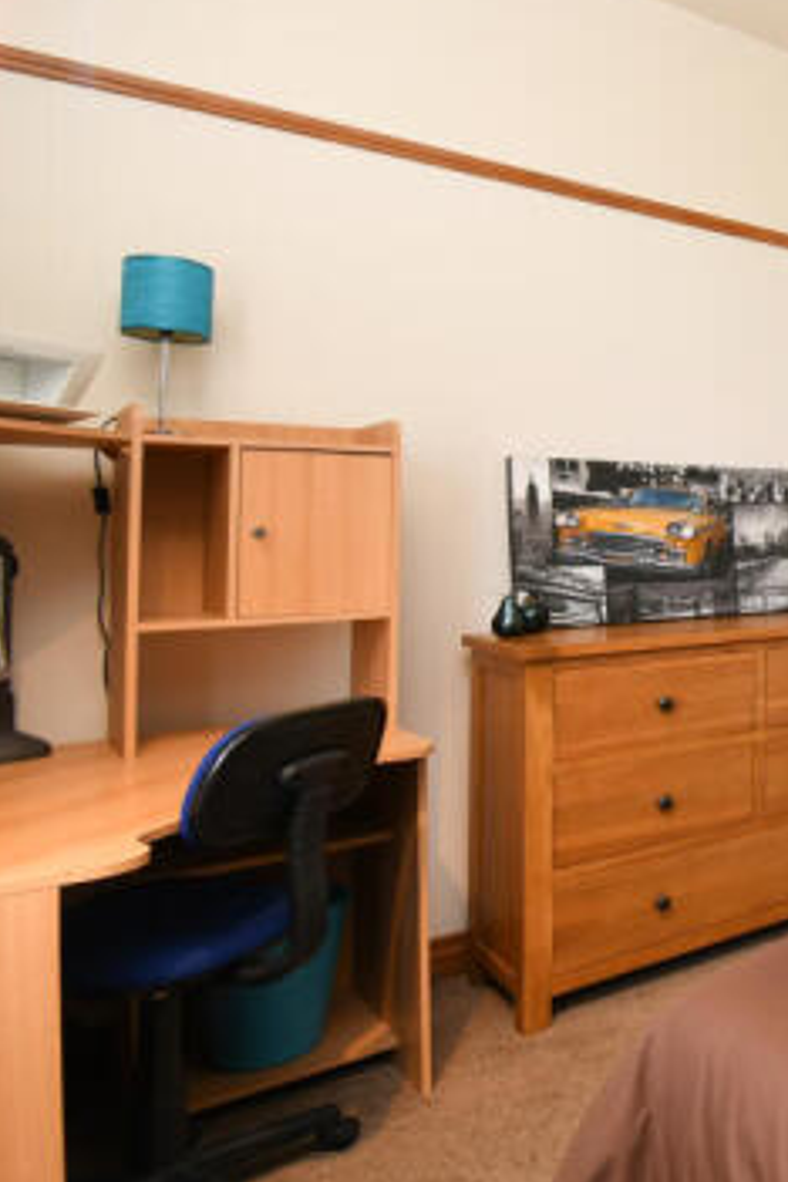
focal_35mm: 28
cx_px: 1062
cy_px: 524
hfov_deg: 32.5
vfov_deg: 65.3
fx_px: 919
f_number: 8
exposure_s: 1/1.6
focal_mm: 10
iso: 500
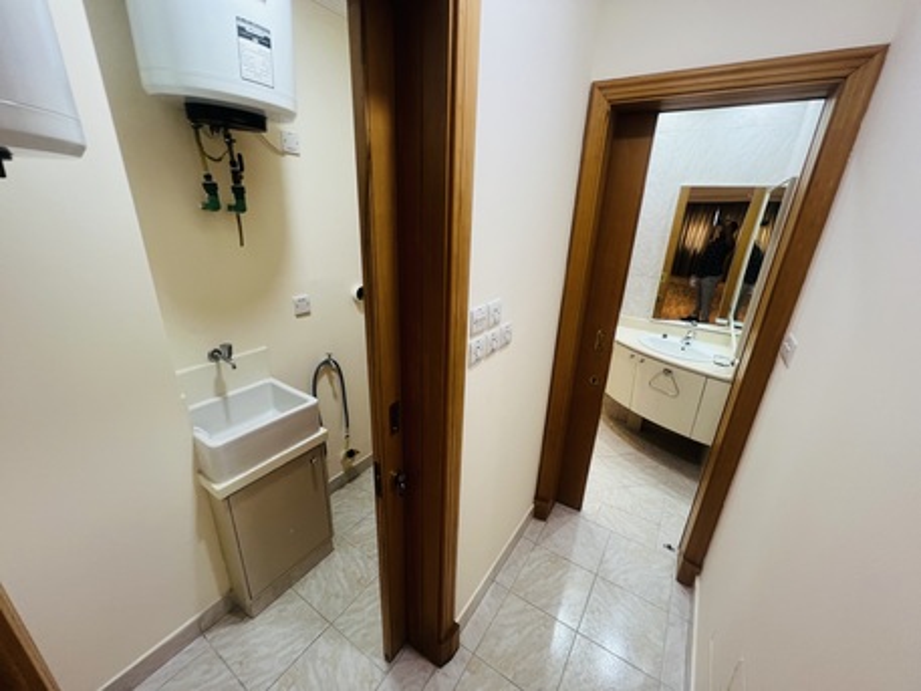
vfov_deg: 89.9
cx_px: 460
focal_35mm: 13
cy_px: 346
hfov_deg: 106.2
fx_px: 346
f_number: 1.8
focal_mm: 1.57
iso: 64
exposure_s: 1/25
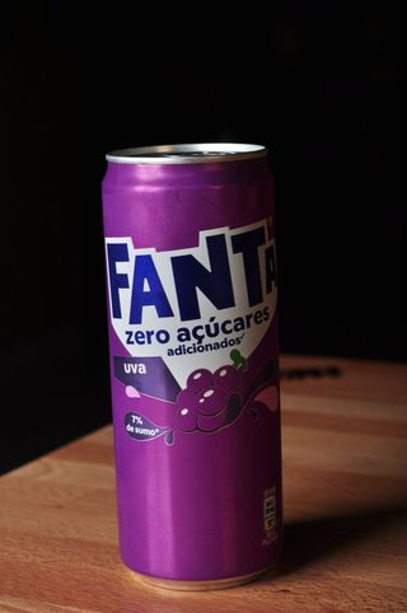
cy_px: 306
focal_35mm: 75
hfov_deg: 18.1
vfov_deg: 27.0
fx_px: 1275
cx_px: 204
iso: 250
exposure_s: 1/160
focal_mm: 50
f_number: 6.3
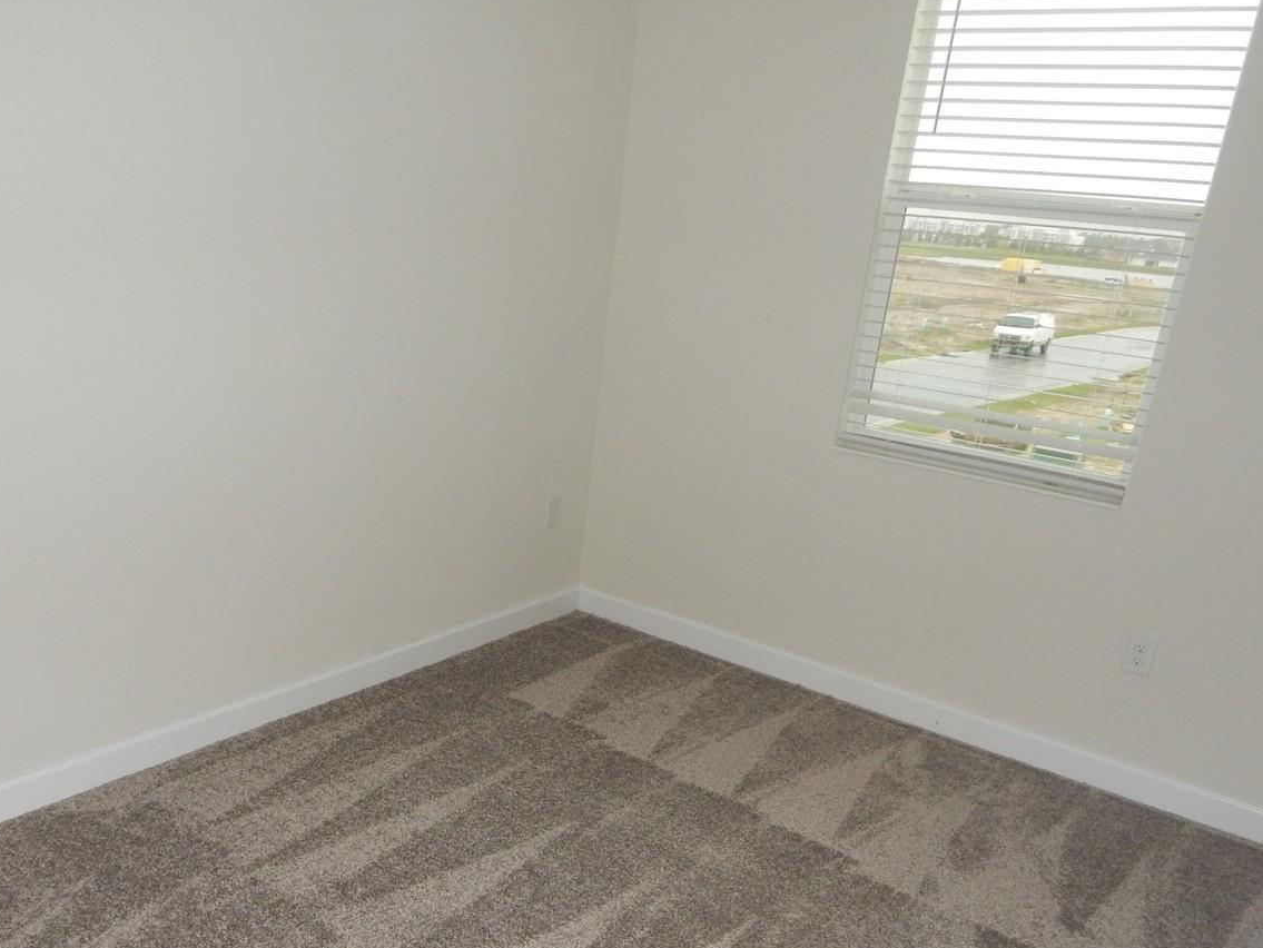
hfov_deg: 58.0
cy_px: 635
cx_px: 517
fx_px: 1131
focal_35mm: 31
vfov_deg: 44.8
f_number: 3
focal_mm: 4
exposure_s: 1/30
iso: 200
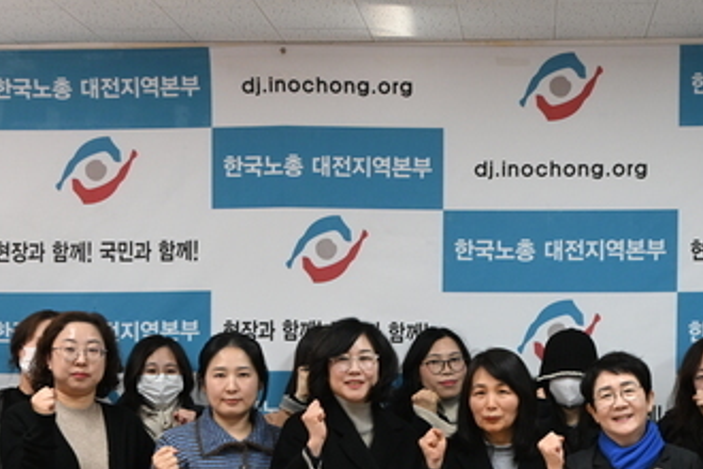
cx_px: 454
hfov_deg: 25.3
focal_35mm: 80
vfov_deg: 17.0
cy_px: 357
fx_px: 1562
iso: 800
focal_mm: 28
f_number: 5.6
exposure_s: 1/60
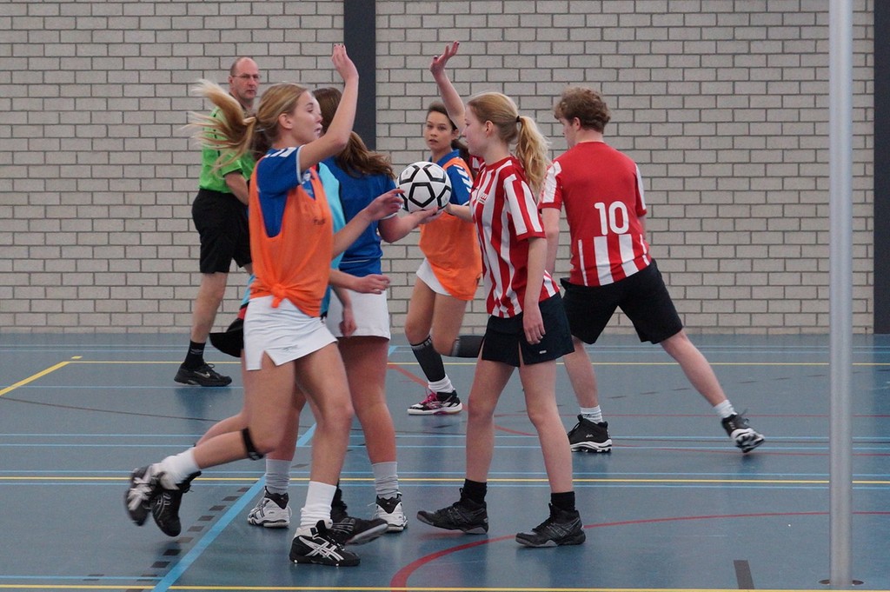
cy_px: 296
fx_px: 1853
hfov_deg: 27.0
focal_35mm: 75
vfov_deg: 18.2
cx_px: 445
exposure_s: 1/250
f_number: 3.5
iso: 1250
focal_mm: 50
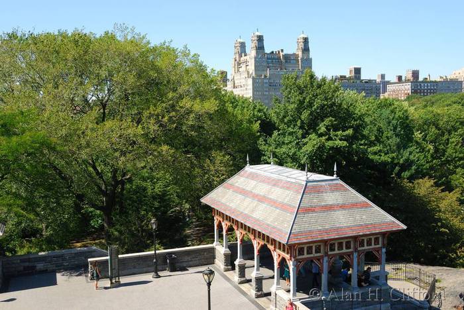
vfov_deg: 36.9
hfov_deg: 53.1
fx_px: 464
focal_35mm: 36
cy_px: 155
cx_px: 232
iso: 100
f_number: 8
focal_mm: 24
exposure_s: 1/100
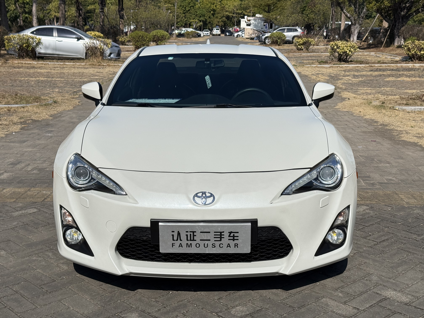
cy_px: 159
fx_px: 588
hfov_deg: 39.7
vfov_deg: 30.3
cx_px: 212
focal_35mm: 48
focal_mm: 6.76
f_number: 1.78
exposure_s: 1/9901
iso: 64
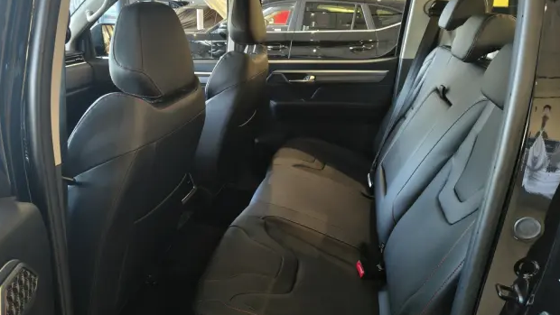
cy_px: 148
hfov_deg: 69.8
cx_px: 274
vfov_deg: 42.9
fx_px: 401
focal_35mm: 27
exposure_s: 1/33.3
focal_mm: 5.56
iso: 1658
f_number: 1.8
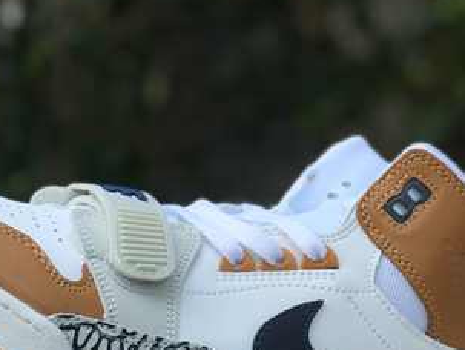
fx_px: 1869
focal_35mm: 139
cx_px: 35
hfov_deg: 14.0
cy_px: 357
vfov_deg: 10.6
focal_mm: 6.6
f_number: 2.8
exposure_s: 1/329
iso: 20
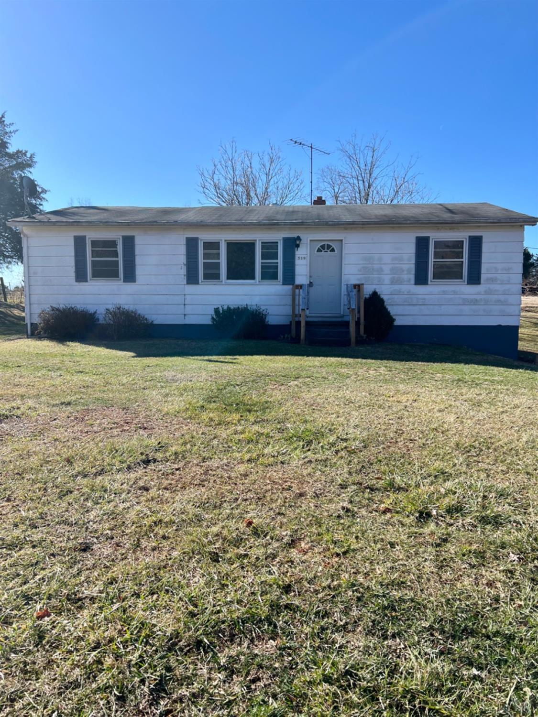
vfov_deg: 67.3
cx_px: 269
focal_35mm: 26
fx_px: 539
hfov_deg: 53.1
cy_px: 358
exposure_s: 1/2695
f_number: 1.5
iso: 50
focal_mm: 5.7
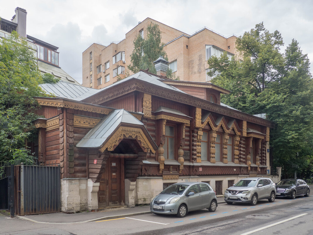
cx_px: 156
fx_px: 253
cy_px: 118
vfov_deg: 49.7
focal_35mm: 28
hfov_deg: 63.4
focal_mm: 14
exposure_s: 1/125
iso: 250
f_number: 7.1
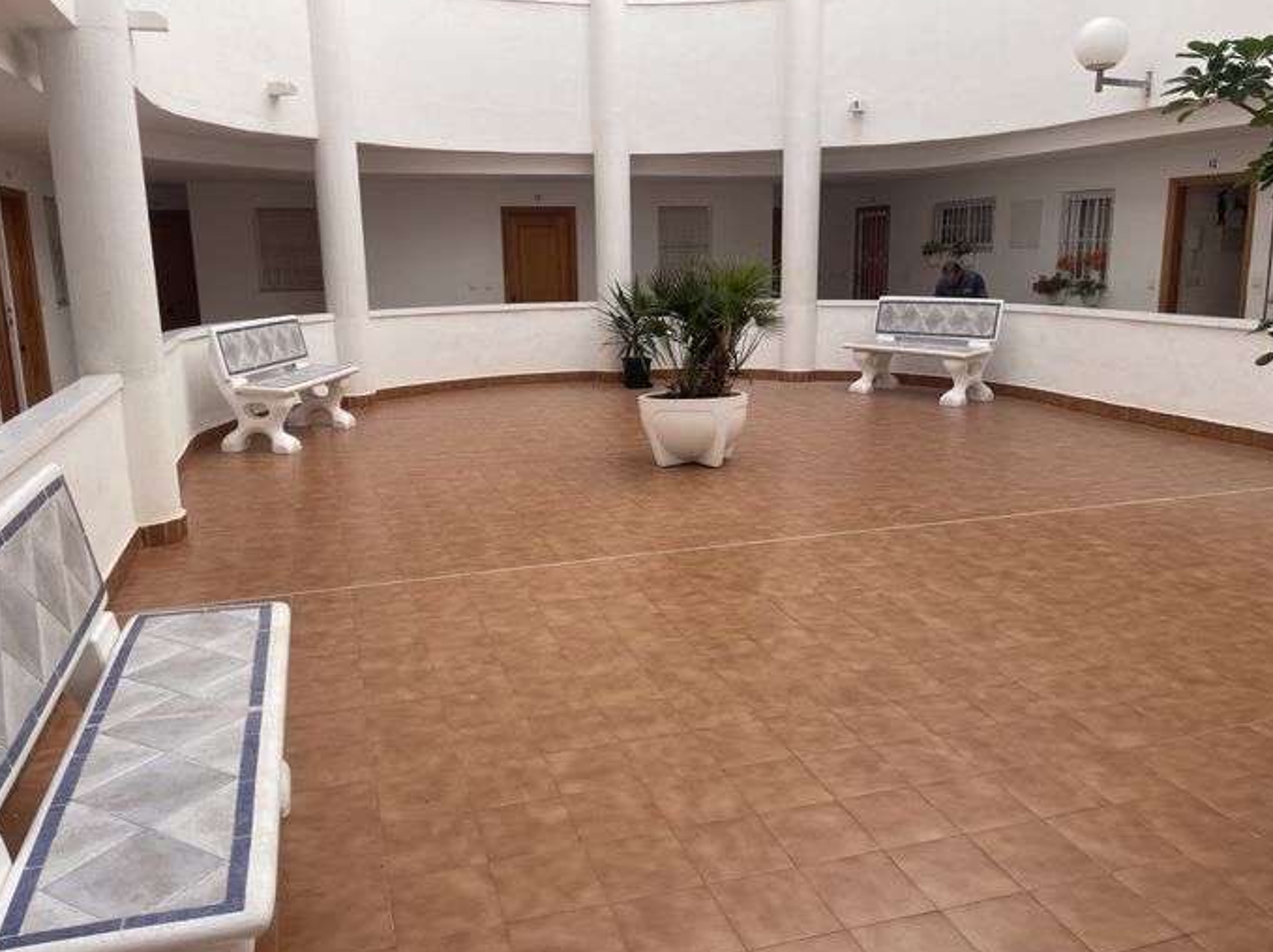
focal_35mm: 27
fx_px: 992
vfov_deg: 51.3
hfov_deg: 65.4
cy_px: 465
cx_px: 651
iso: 32
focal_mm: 4.2
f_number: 1.6
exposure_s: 1/734
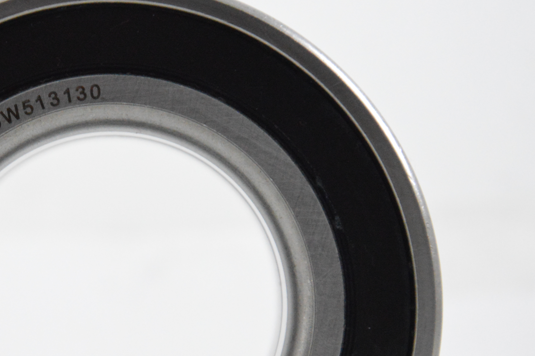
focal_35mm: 253
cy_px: 313
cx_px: 98
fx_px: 3756
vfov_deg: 5.4
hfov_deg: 8.1
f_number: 7.1
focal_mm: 85
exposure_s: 1/100
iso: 3200
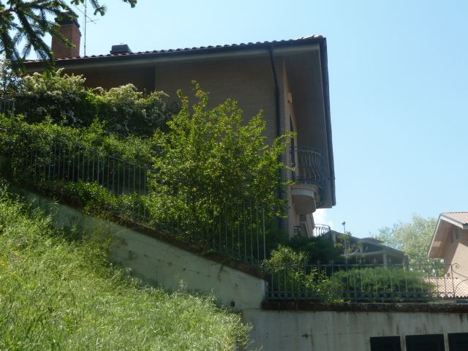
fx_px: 703
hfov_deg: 36.8
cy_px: 176
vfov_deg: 28.0
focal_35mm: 52
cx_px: 234
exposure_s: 1/400
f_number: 3.8
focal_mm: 8.5
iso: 80
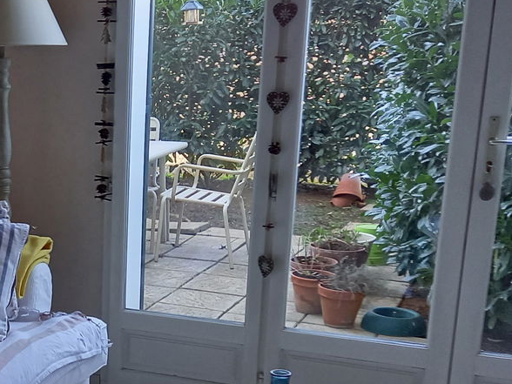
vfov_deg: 21.2
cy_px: 336
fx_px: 1006
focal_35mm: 68
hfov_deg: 26.7
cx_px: -22
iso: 125
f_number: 2
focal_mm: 4.6
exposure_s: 1/49
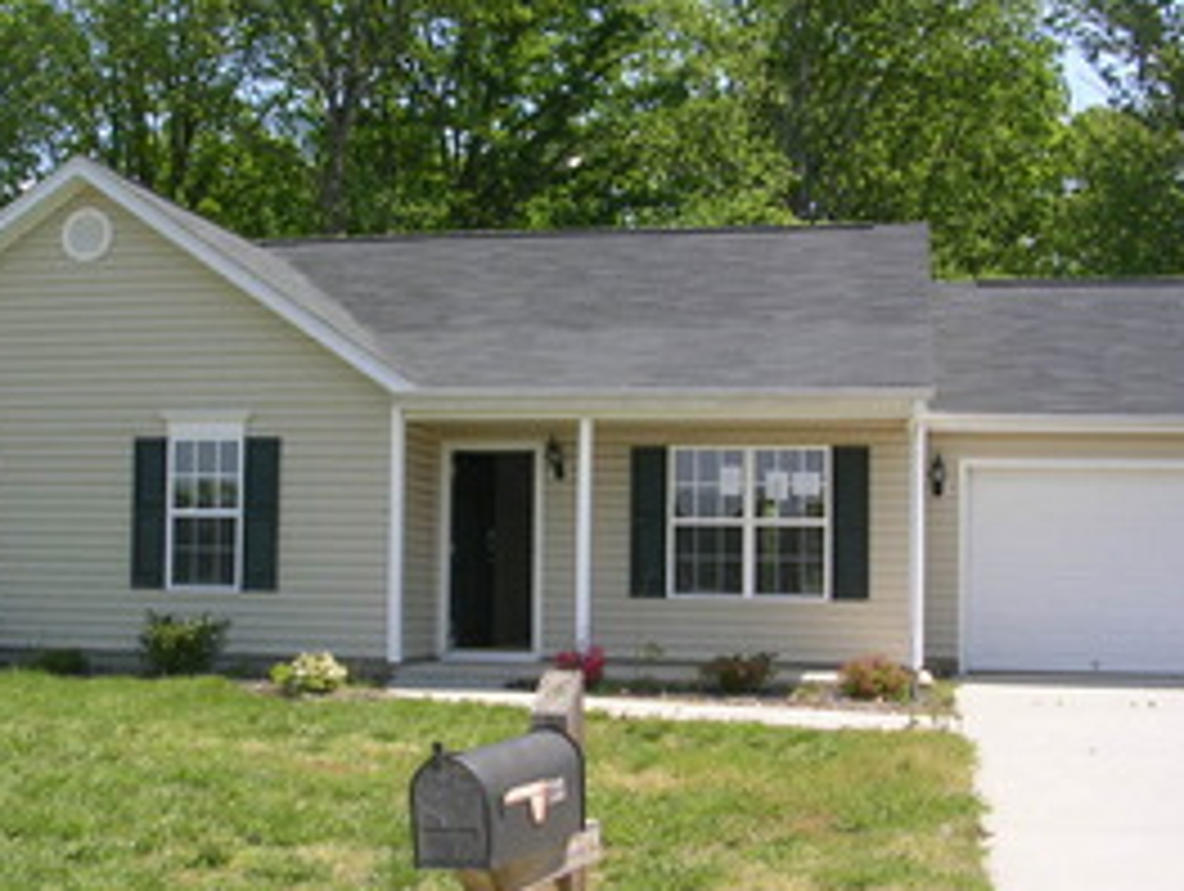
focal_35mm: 50
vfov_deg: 29.2
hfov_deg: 38.1
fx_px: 1713
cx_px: 536
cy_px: 464
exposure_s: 1/178
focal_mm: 5.8
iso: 50
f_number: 5.6
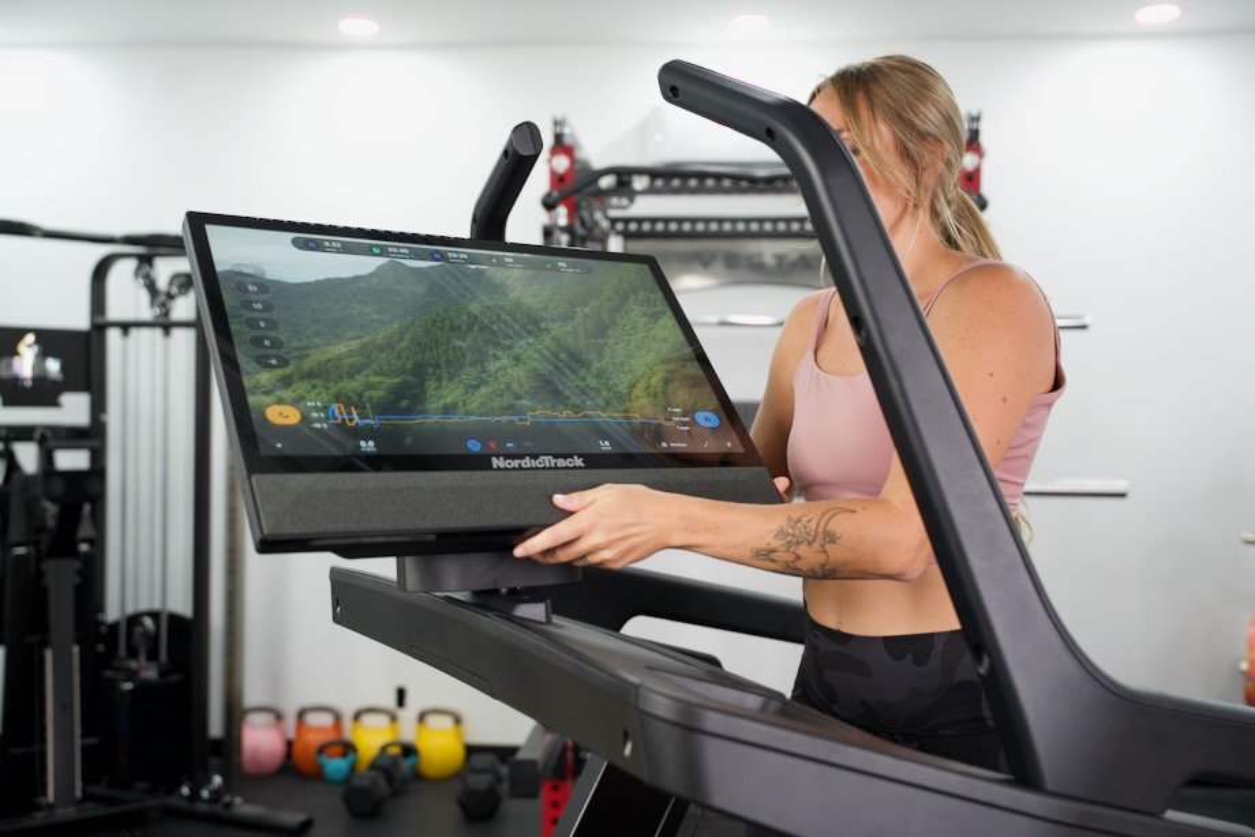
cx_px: 628
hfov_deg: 53.1
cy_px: 418
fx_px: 1255
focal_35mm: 36
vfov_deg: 36.9
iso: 2000
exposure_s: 1/320
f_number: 2.8
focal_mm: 36
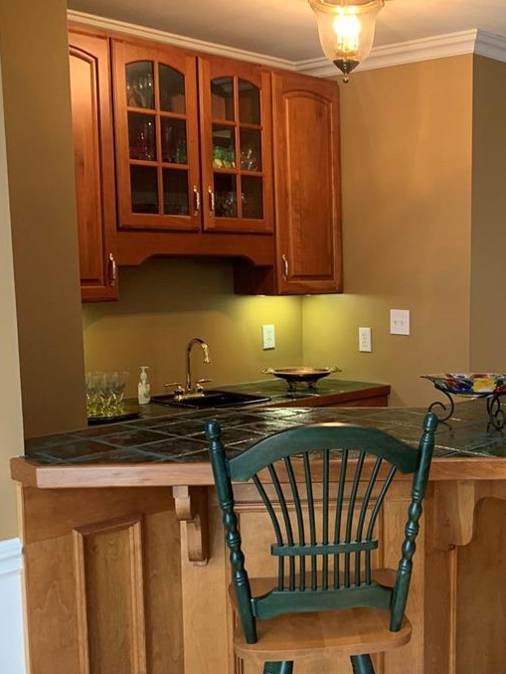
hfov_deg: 30.4
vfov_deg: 41.1
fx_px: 896
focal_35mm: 46
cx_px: 434
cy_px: 398
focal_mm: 4.25
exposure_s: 1/60
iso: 125
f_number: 1.8
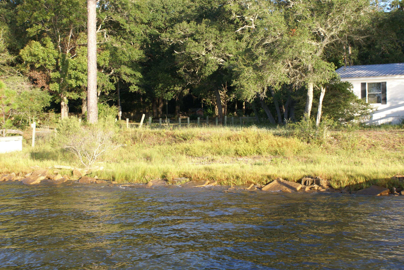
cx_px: 202
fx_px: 590
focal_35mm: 52
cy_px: 135
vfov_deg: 25.8
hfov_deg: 37.8
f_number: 6.3
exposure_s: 1/100
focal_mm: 35
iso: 100
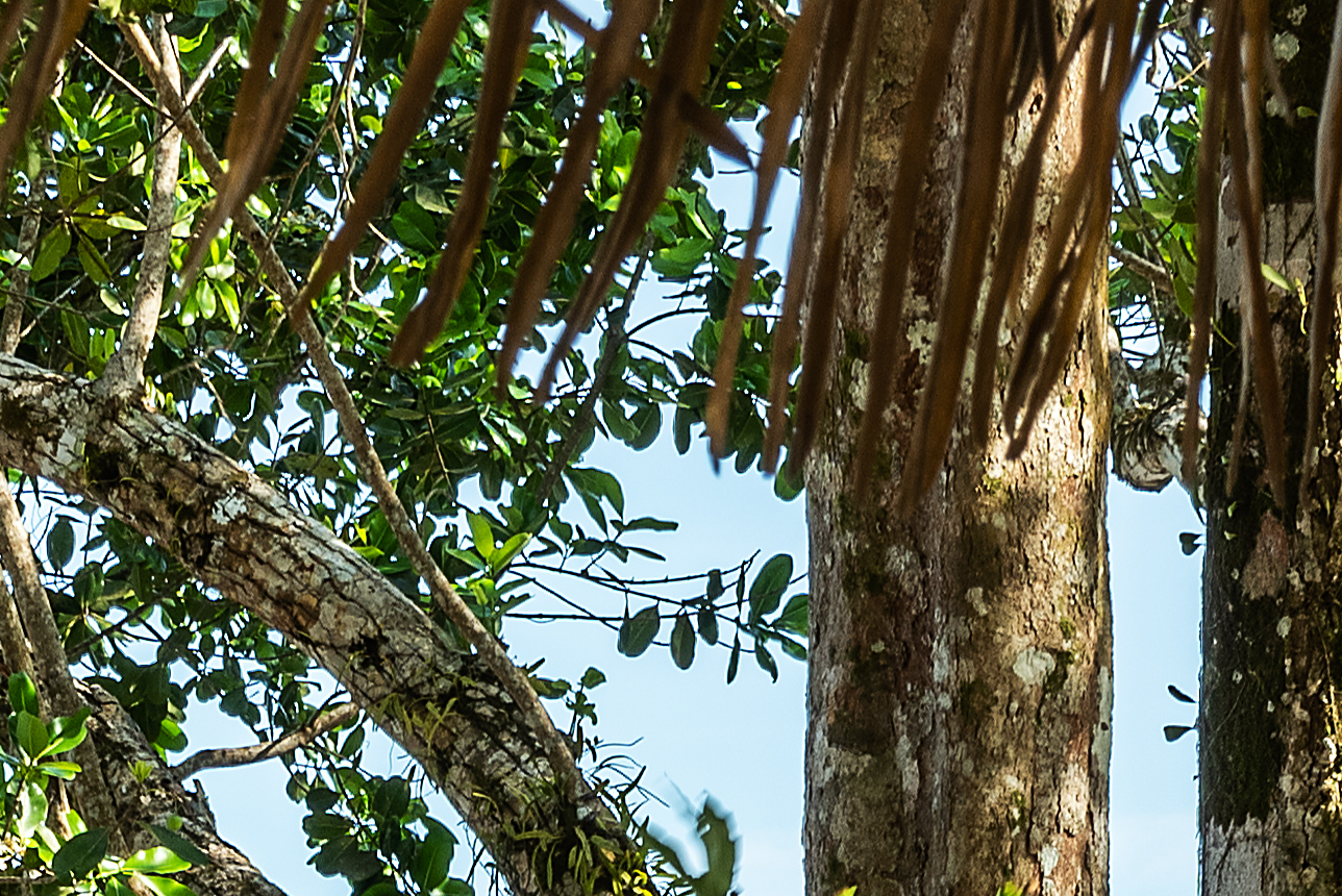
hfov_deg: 6.4
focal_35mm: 320
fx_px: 11934
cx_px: 443
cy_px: 2206
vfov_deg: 4.2
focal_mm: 56
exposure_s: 1/25
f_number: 16
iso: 100
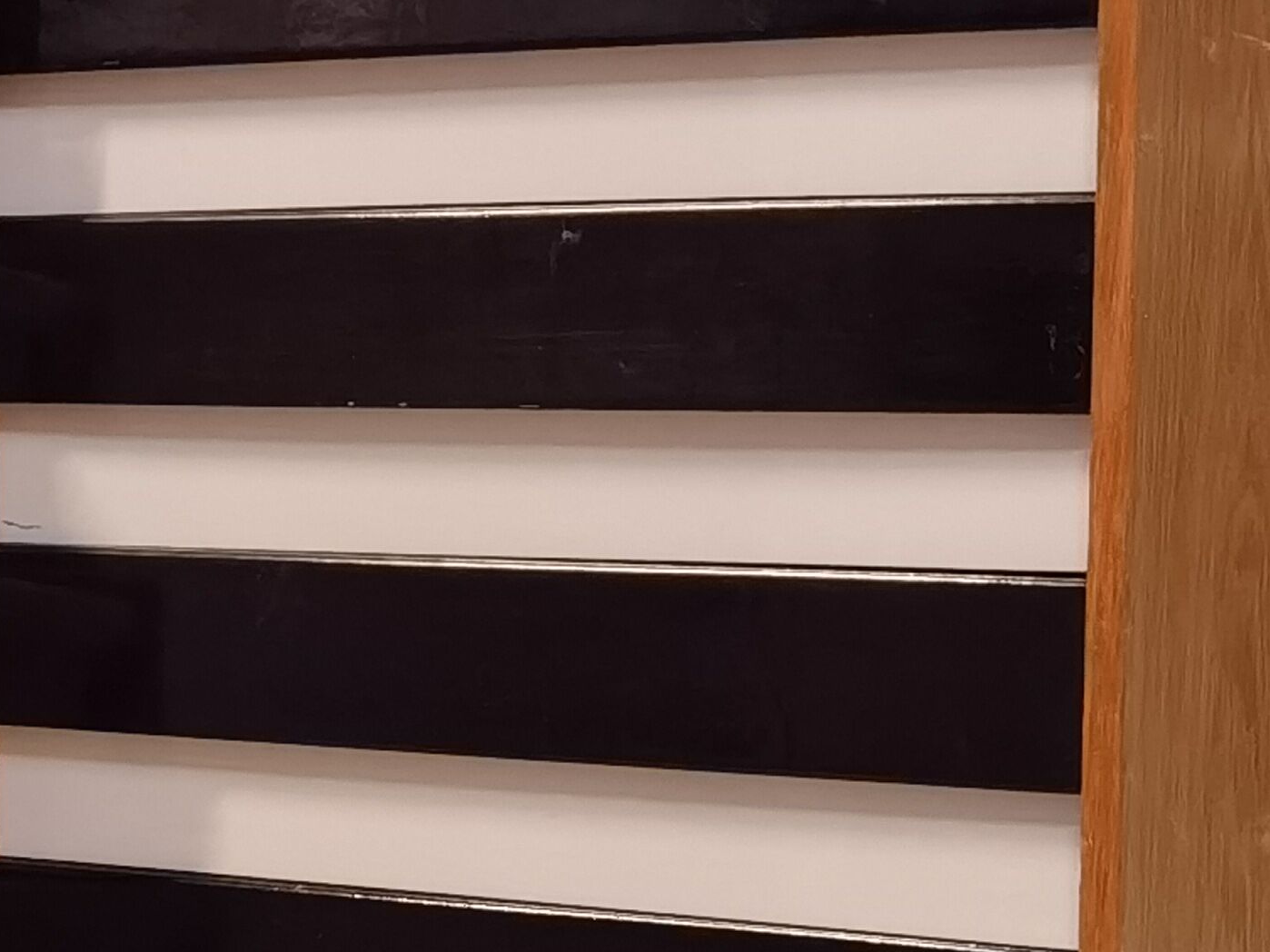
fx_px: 4622
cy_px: 828
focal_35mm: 126
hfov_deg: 15.5
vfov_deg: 11.7
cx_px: 110
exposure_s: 1/20
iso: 1250
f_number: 1.9
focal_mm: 6.71
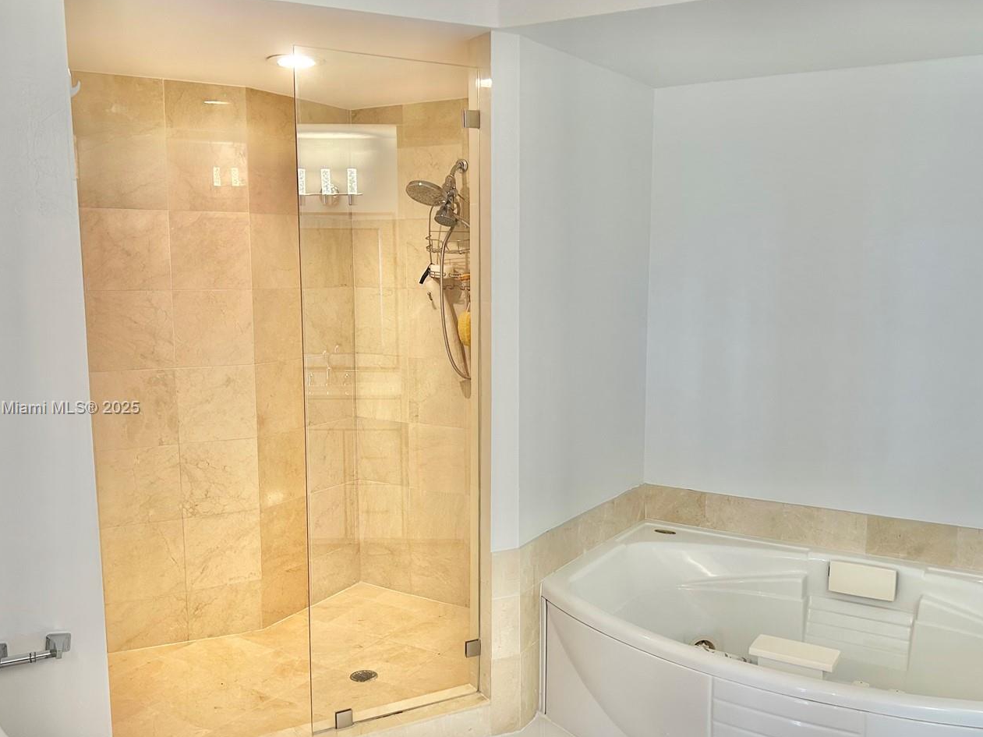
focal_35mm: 33
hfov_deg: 55.3
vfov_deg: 42.9
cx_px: 514
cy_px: 409
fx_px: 937
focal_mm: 5.7
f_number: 1.5
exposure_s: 1/120
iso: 100
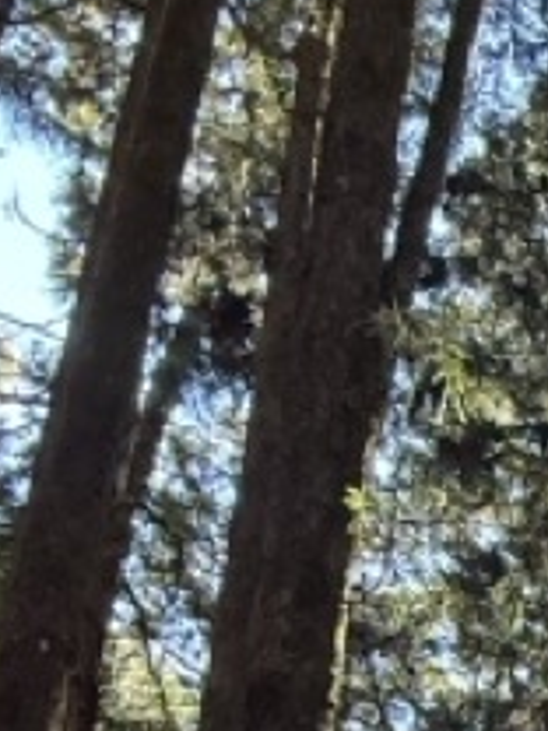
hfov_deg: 13.6
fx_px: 1815
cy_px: 1350
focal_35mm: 86
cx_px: 1222
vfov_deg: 17.8
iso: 200
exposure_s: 1/99
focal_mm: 2.22
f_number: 2.2
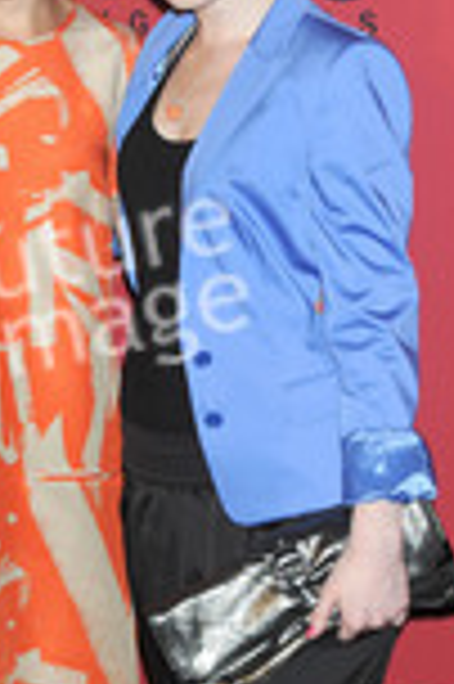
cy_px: 531
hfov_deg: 7.9
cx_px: 148
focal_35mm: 174
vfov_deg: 11.8
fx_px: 3299
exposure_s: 1/160
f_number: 5.6
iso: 400
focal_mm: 66
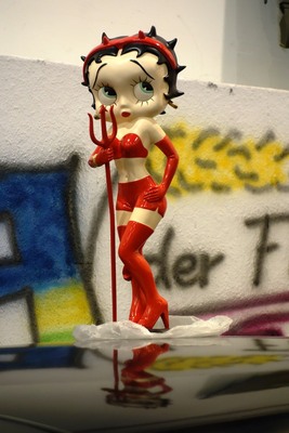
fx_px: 1179
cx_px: 144
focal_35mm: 98
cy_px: 216
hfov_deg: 14.0
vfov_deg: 20.8
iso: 800
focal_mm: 36.28
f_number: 4.9
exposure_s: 1/60
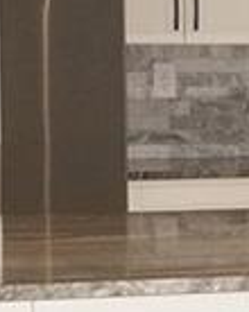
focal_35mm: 261
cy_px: 224
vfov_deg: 7.4
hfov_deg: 5.6
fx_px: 2410
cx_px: 724
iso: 500
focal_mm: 16
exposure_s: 1/160
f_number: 4
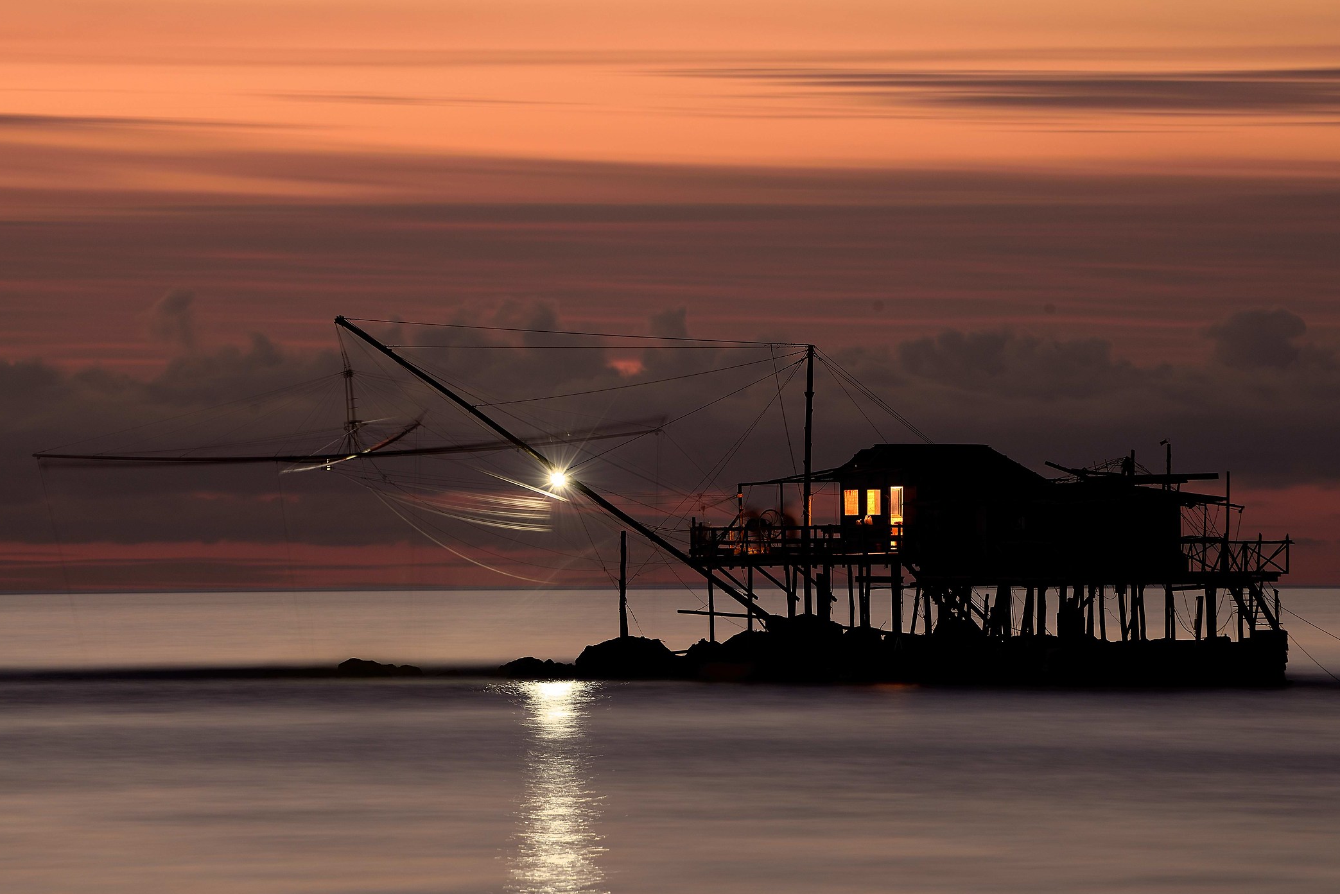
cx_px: 751
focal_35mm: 345
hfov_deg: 6.0
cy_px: 402
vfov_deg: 4.0
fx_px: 12845
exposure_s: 64.2
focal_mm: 300
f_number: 11
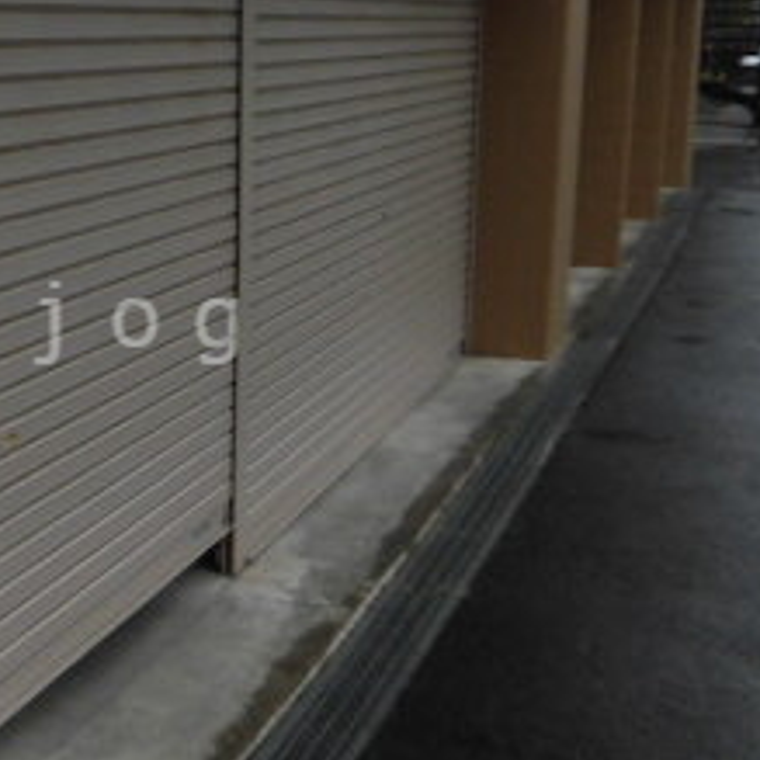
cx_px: 21
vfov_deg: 27.7
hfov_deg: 26.4
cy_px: 323
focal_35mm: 62
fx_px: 1540
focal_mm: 4.3
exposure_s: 1/200
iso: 100
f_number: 3.1
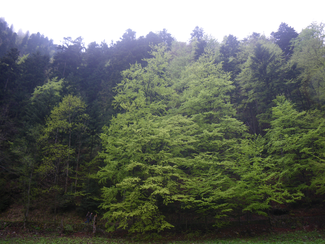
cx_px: 162
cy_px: 122
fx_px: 263
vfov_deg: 49.7
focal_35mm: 28
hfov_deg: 63.4
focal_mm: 5
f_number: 3.5
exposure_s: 1/50
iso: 64
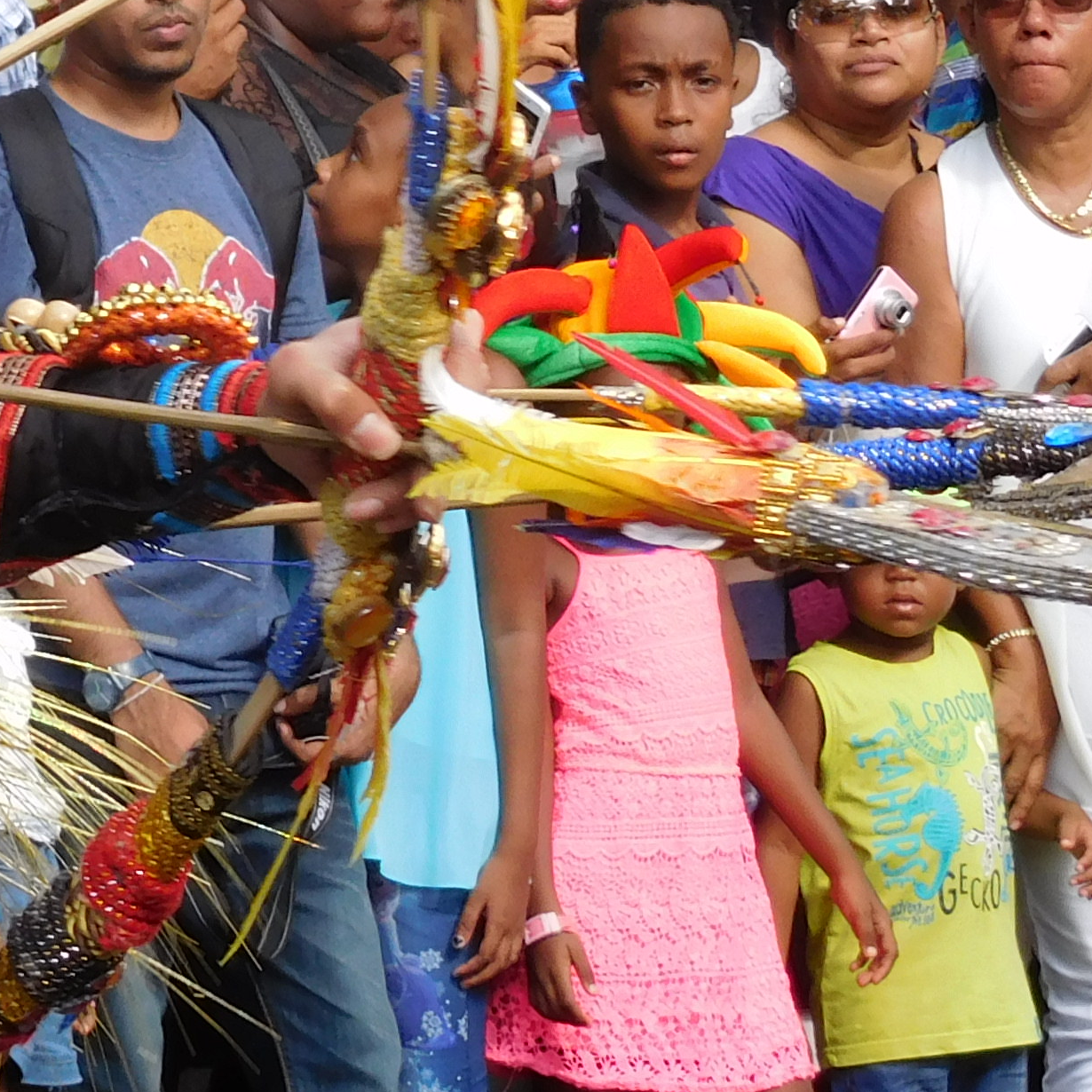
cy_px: -82
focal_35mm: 298
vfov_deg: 5.9
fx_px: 10636
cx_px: -715
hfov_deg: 5.8
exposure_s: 1/200
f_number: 4.7
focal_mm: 16.1
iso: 125
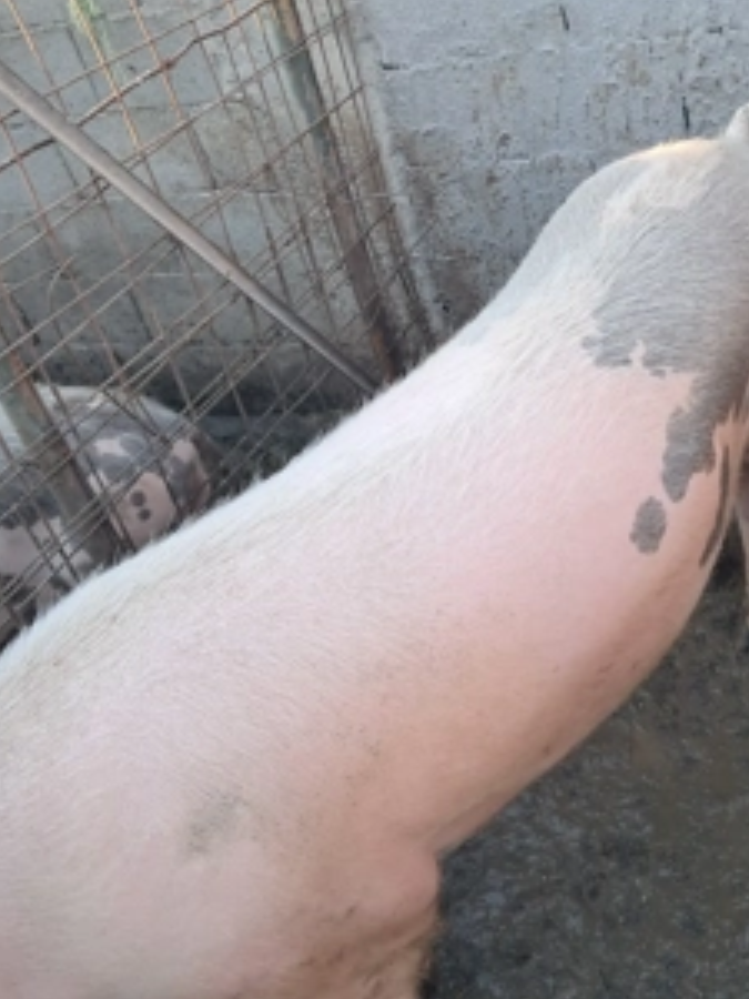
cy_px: 416
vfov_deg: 51.1
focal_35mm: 36
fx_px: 1039
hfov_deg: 39.3
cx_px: 483
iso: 50
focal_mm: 4
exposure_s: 1/50
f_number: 1.8
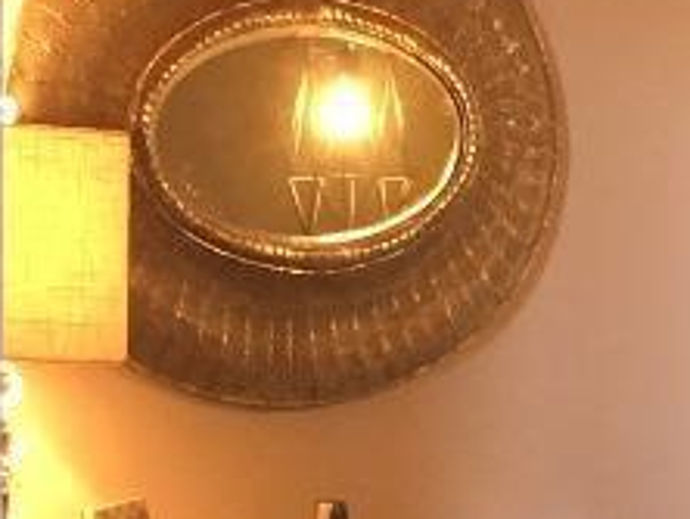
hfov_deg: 10.3
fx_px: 3751
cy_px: 640
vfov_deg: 7.8
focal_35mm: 188
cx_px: 917
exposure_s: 1/30
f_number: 2.2
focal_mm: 4.15
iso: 160
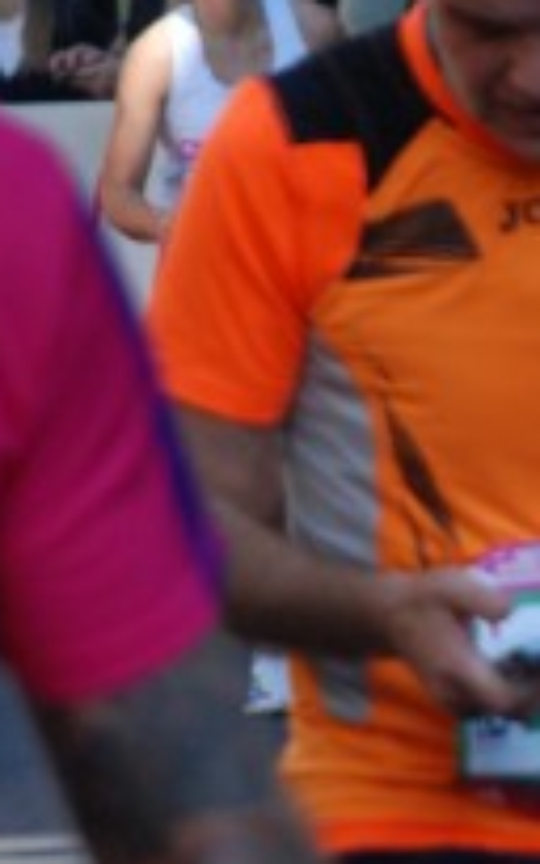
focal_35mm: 559
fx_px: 13183
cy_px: 497
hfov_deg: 2.3
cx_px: 626
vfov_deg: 3.8
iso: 1000
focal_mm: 125
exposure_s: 1/1000
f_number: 5.6
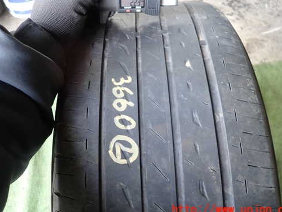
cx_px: 130
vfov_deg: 46.6
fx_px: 244
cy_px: 90
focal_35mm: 30
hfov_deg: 59.9
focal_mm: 4.5
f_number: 2
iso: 200
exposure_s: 1/40
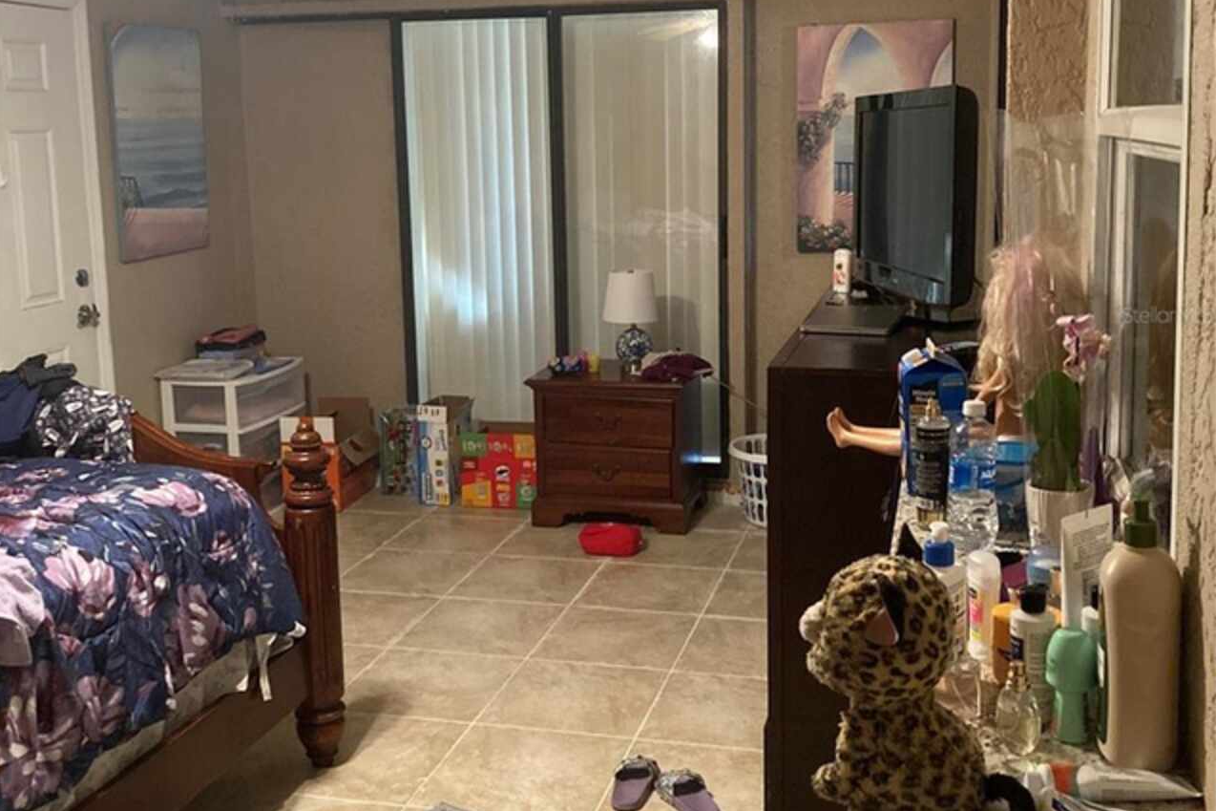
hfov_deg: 49.6
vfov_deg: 34.1
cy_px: 314
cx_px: 607
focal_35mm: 39
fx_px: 1317
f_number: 1.8
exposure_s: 1/30
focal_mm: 3.99
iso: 500
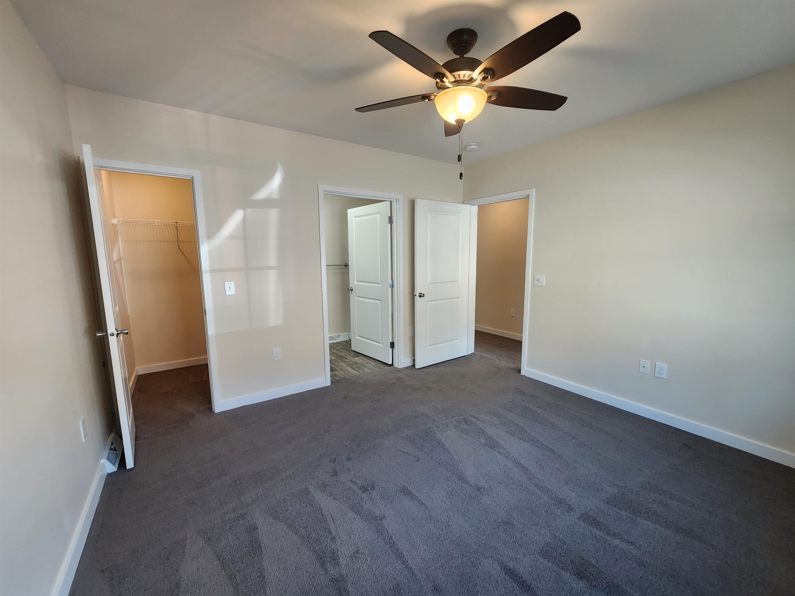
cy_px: 298
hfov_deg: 106.2
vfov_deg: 89.9
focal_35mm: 13
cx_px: 398
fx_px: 299
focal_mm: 2.2
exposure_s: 1/60
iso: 250
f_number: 2.2
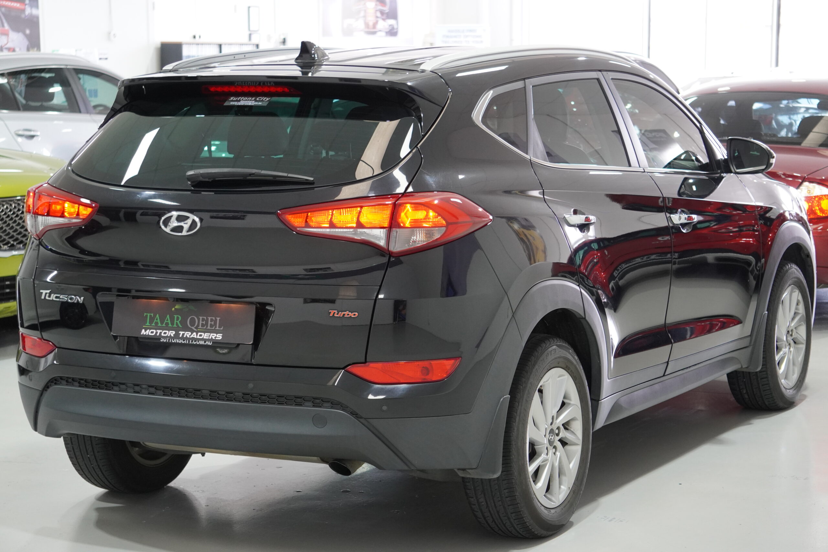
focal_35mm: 82
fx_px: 1897
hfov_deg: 24.6
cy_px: 276
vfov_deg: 16.6
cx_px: 414
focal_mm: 55
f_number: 4.5
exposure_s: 1/60
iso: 1250
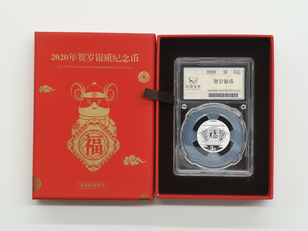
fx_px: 721
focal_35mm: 81
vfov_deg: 18.2
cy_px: 116
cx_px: 154
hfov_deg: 24.1
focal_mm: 7.48
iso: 160
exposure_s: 1/50
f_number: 16
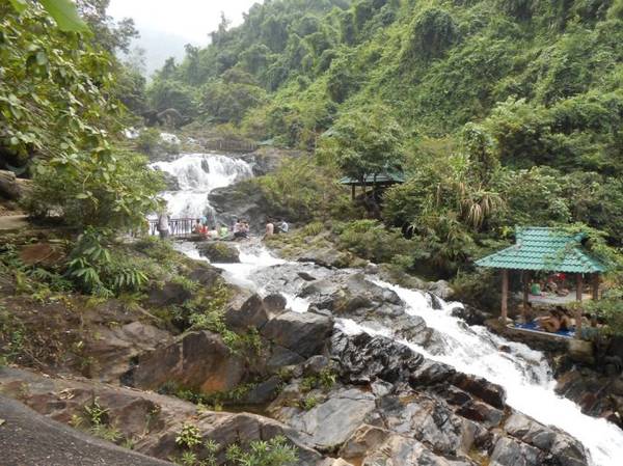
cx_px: 312
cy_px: 233
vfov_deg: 53.0
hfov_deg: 67.3
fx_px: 468
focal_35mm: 26
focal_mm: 4.6
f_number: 3.5
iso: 80
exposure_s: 1/160
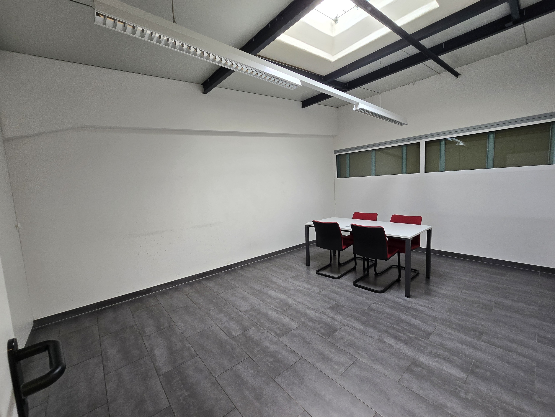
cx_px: 278
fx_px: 208
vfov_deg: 89.9
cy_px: 208
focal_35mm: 13
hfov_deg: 106.2
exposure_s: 1/100
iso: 80
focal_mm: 2.2
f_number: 2.2
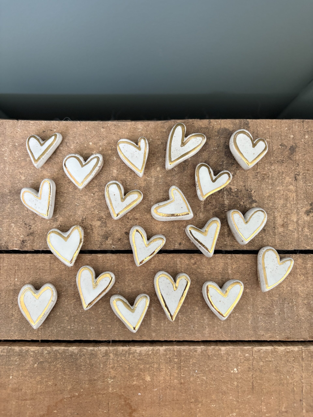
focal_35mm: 26
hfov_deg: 53.1
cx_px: 156
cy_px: 208
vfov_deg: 67.3
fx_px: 313
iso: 320
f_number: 1.6
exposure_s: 1/60
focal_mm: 5.96
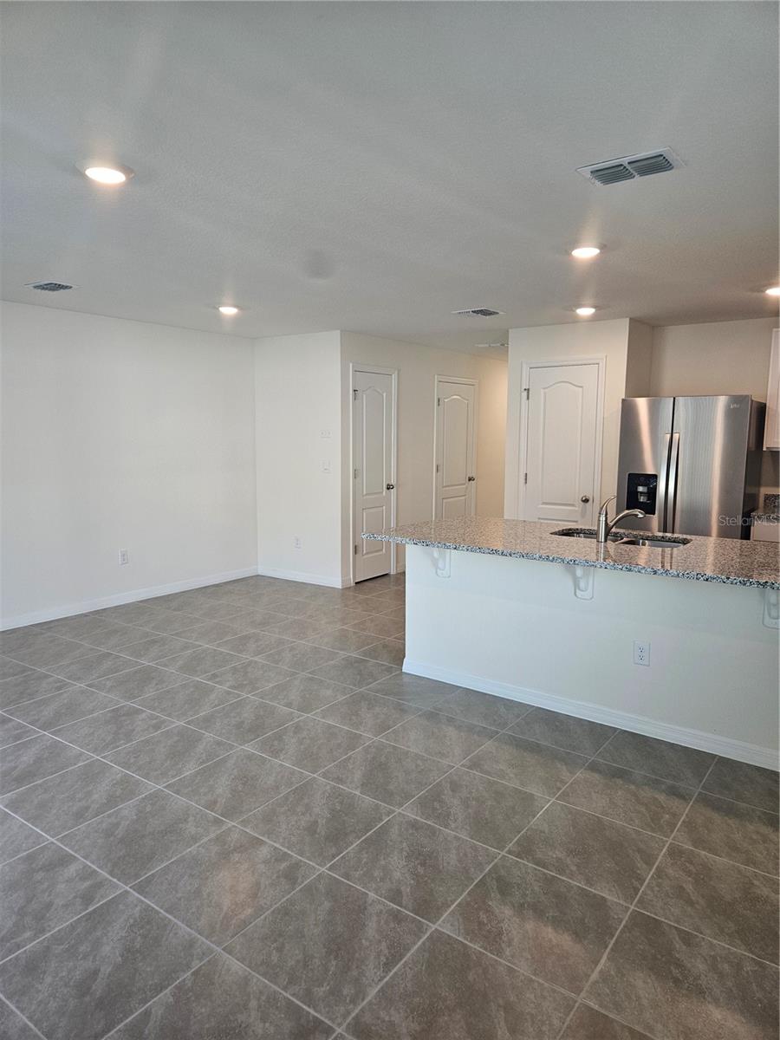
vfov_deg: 73.9
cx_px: 390
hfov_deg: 58.9
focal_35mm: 23
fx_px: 691
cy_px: 520
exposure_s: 1/120
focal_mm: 5.4
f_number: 1.8
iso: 125
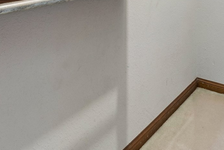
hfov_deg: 43.3
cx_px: 151
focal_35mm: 45
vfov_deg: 25.7
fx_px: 277
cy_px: -47
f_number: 10
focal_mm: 15.2
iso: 200
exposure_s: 1/4
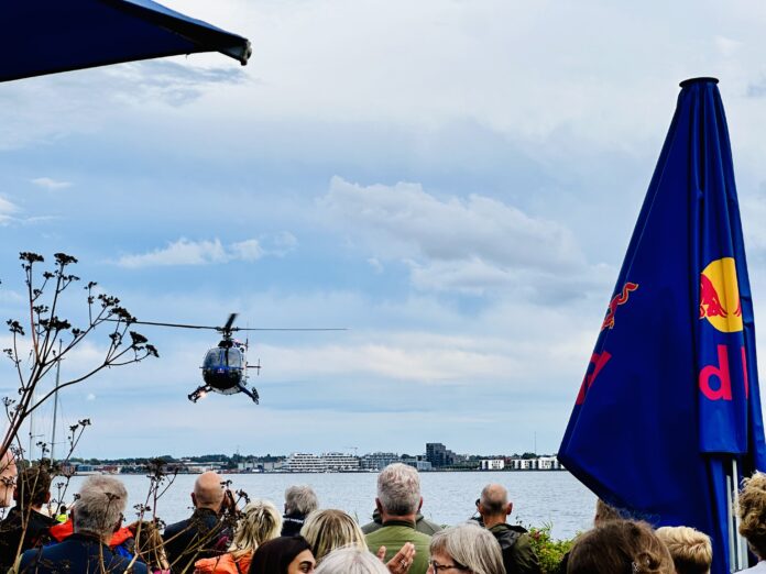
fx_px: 1704
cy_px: 287
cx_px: 383
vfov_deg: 19.1
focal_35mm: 77
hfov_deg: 25.3
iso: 32
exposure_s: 1/903
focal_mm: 9
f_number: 2.8
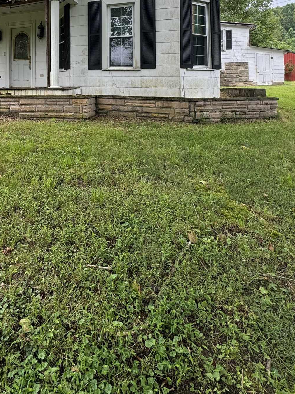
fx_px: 273
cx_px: 67
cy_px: 84
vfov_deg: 65.7
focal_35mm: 24
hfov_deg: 53.7
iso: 40
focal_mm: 2.22
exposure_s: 1/99
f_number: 2.2
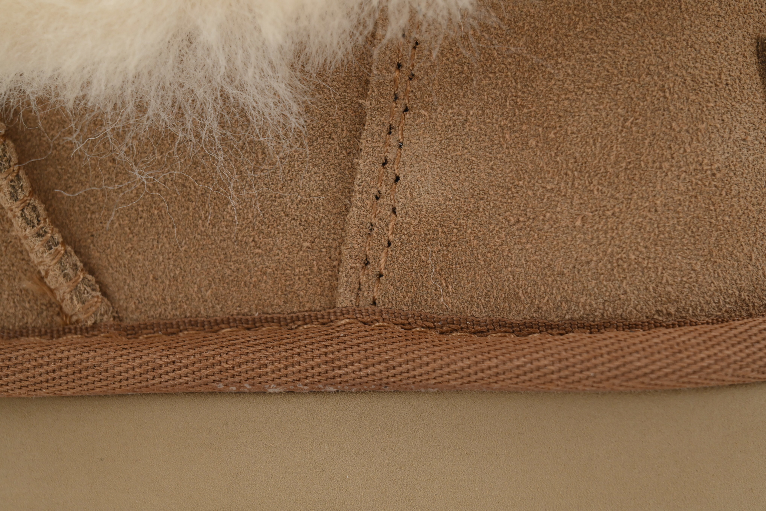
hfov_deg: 16.8
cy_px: 257
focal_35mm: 122
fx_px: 2596
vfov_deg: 11.2
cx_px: 377
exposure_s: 1/125
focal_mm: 120
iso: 800
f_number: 13
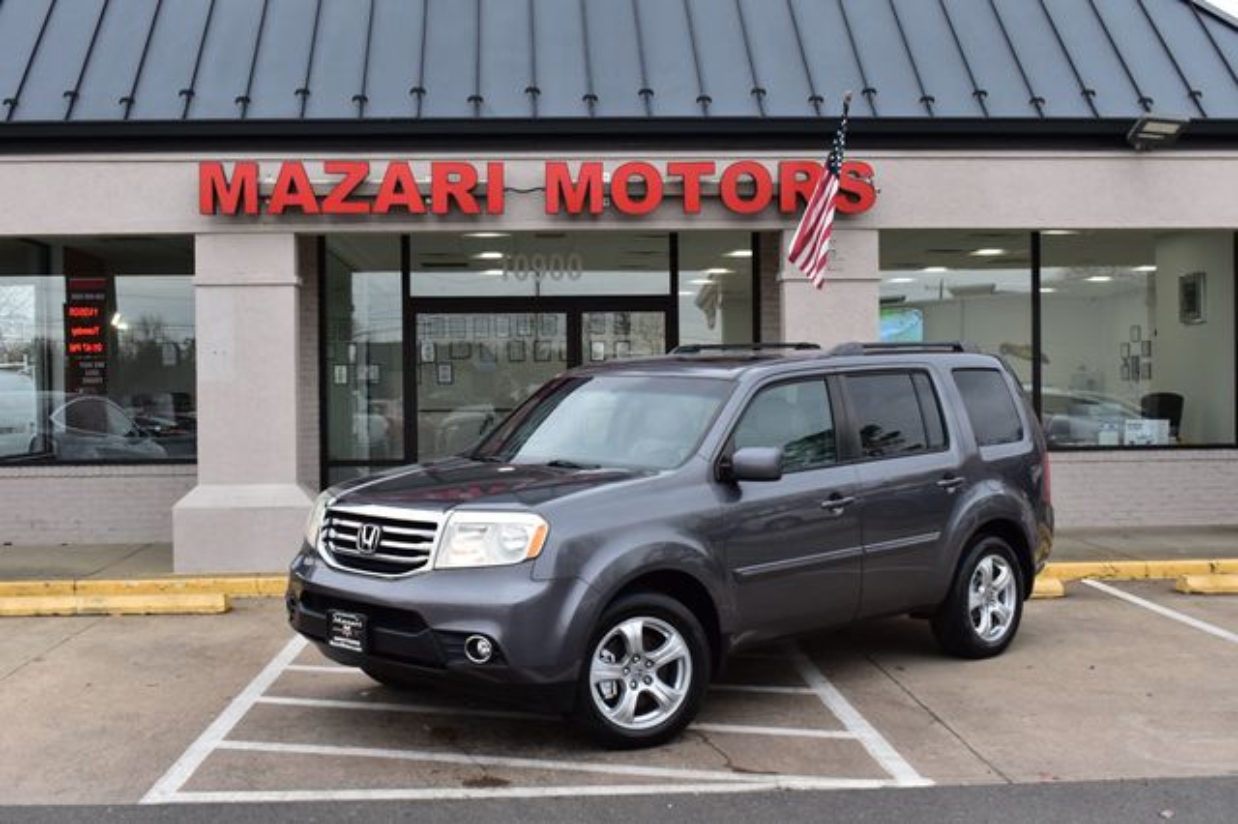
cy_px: 412
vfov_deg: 30.8
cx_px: 619
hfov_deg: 45.0
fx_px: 1495
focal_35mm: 44
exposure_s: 1/100
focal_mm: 29
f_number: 9
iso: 400
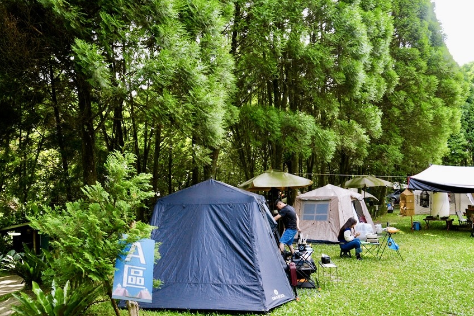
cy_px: 184
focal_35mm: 29
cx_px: 245
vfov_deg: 44.8
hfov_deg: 63.7
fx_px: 382
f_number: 8
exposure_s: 1/100
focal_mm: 24
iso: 320
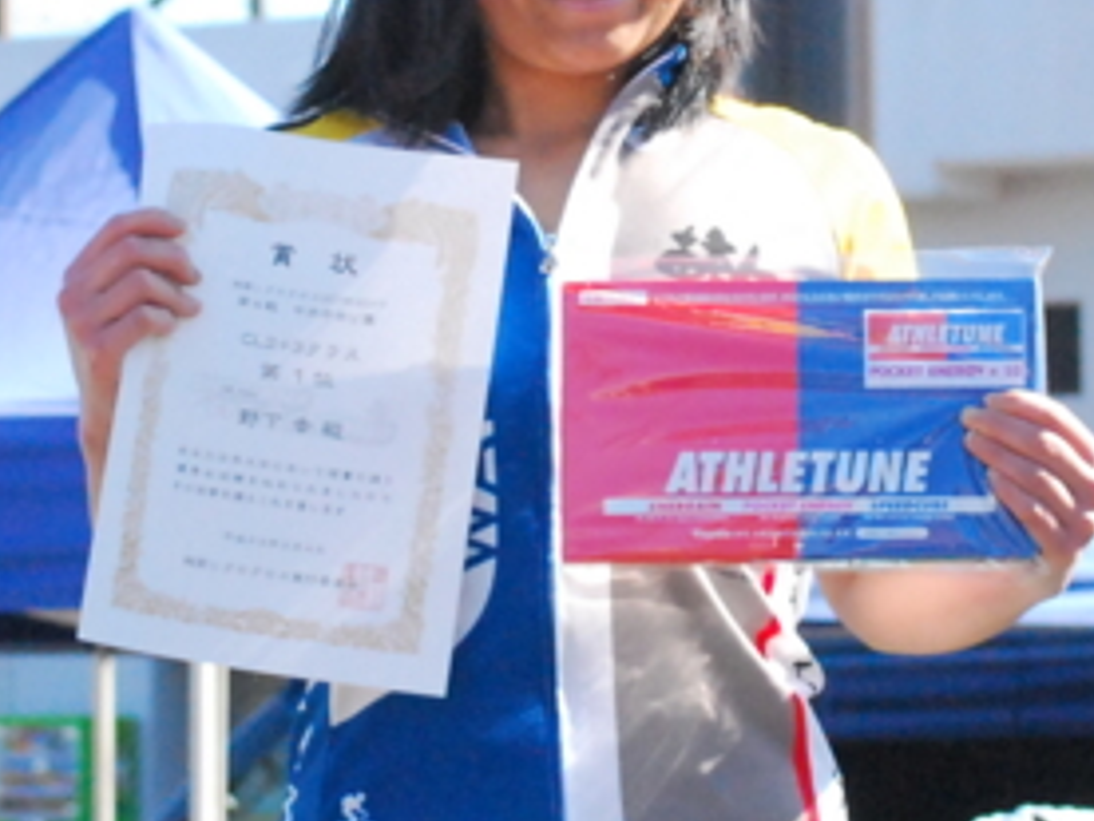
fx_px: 6763
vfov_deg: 6.9
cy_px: 268
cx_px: 503
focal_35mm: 214
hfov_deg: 9.2
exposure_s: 1/3200
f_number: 7.1
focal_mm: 40
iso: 1600
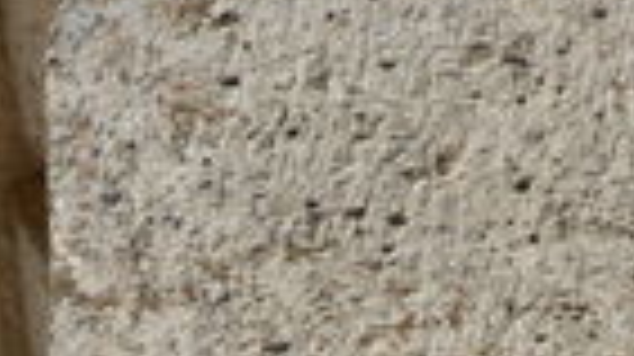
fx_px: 19466
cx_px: 346
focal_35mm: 1159
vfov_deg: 1.0
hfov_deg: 1.9
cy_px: 694
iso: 64
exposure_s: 1/800
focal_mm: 52.5
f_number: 5.6
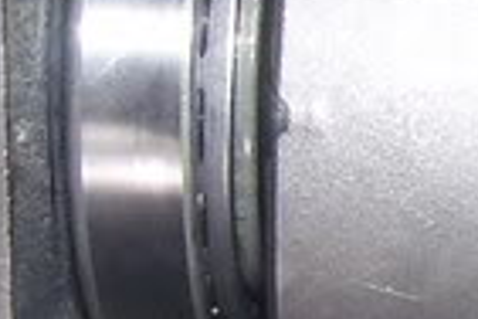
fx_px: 2669
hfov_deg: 9.8
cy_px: 98
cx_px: 776
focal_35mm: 201
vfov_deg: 6.8
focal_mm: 5.6
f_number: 2.7
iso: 125
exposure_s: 1/60
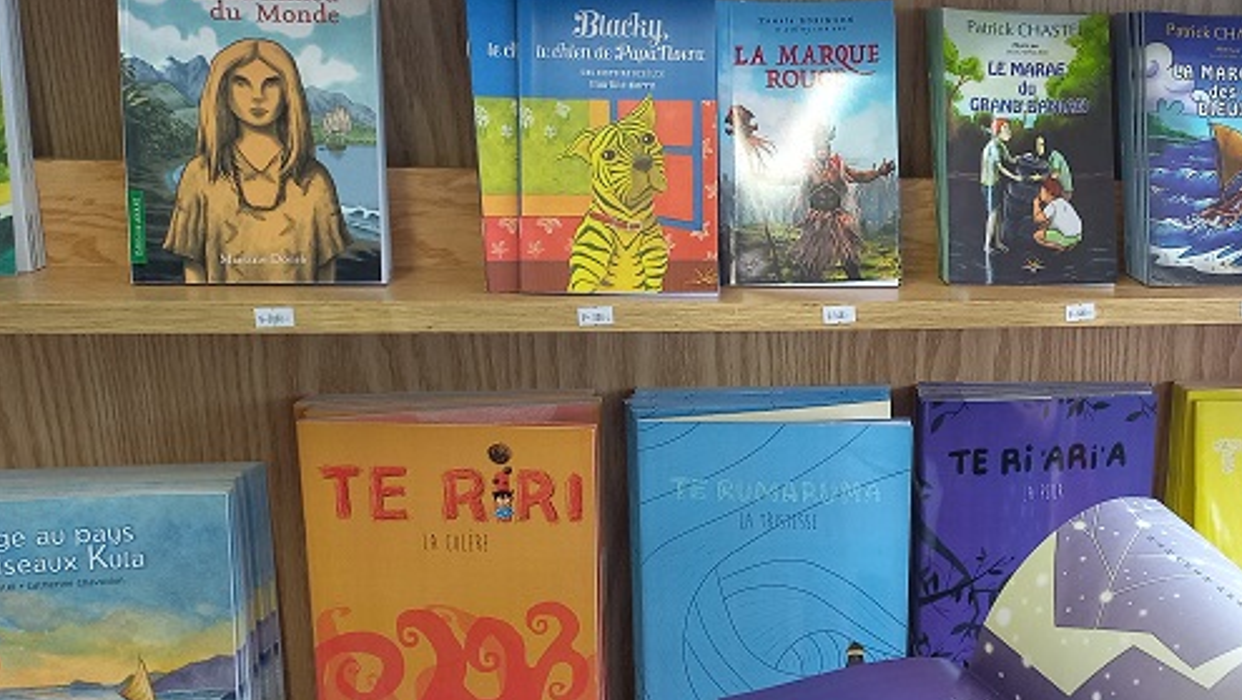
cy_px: 457
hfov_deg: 44.1
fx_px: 1450
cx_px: 999
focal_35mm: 44
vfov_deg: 27.0
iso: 160
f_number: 1.8
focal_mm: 4.65
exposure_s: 1/60
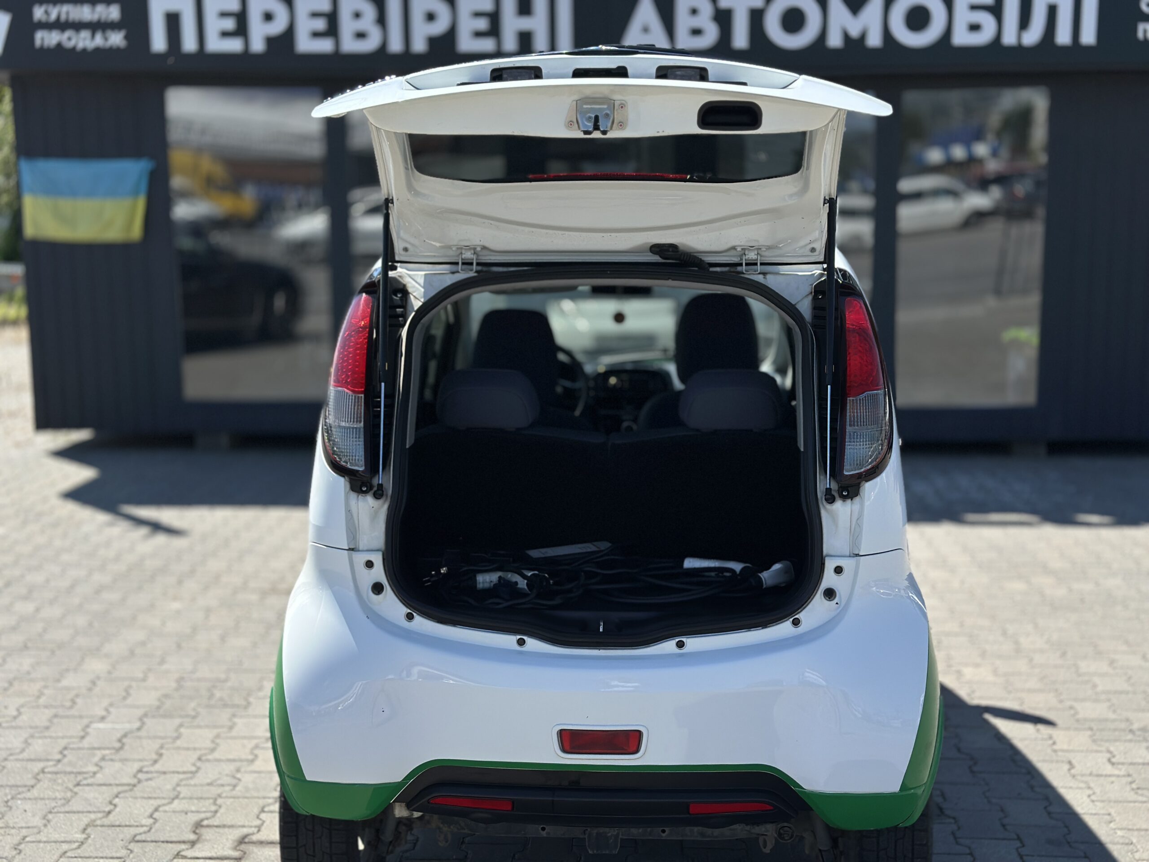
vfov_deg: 30.3
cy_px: 431
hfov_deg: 39.7
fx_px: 1593
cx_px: 574
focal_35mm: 48
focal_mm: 6.86
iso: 80
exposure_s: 1/6211
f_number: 1.78
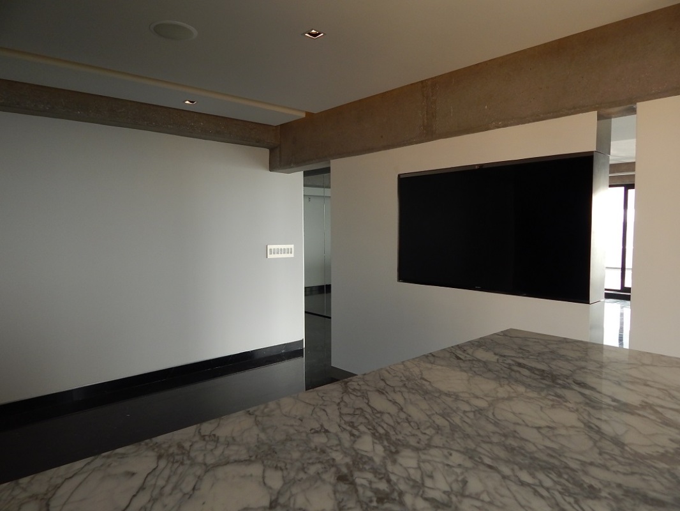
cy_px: 256
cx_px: 340
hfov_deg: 73.9
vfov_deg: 58.9
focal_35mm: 23
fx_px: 452
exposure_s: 1/200
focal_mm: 4
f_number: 3
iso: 125
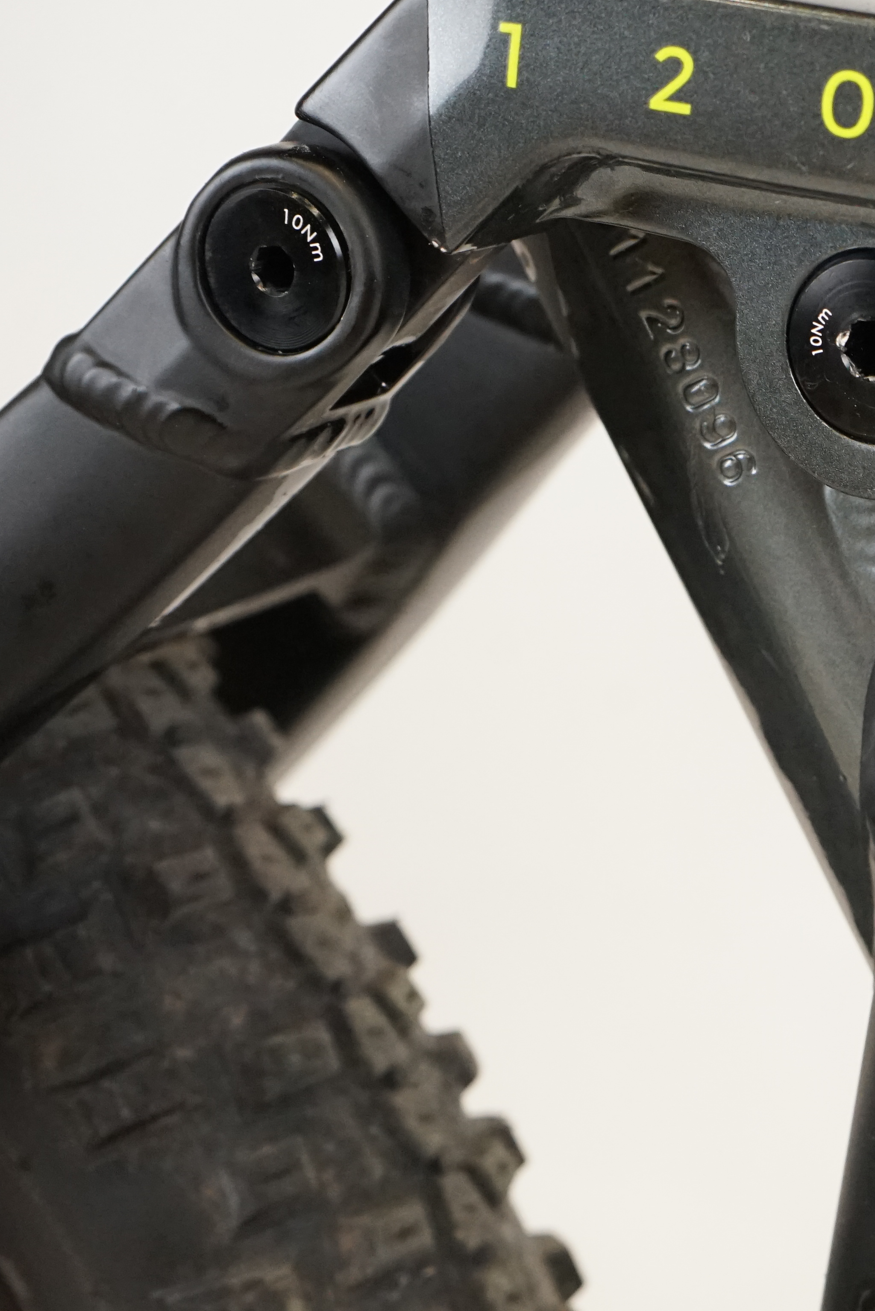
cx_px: 1239
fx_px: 3062
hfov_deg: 15.3
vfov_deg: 24.1
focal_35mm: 84
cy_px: 791
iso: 3200
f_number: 6.3
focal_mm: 43
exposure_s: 1/200
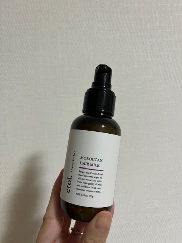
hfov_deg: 53.1
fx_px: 182
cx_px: 91
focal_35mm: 26
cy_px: 122
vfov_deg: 67.3
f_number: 1.6
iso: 160
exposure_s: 1/60
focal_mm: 5.1
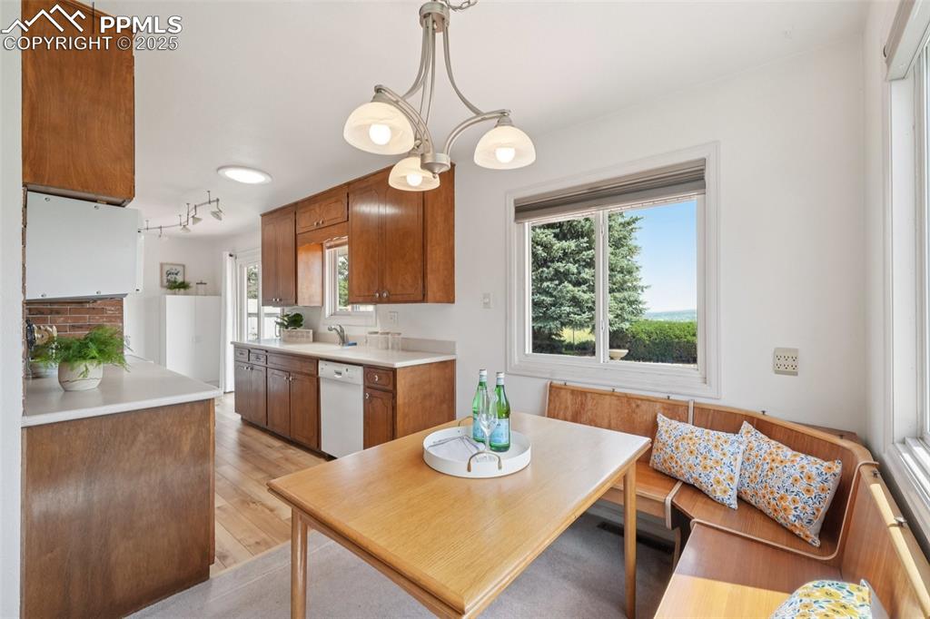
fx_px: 387
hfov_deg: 100.4
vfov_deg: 77.3
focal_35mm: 15
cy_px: 310
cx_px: 465
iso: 800
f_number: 8
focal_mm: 10
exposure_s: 1/20
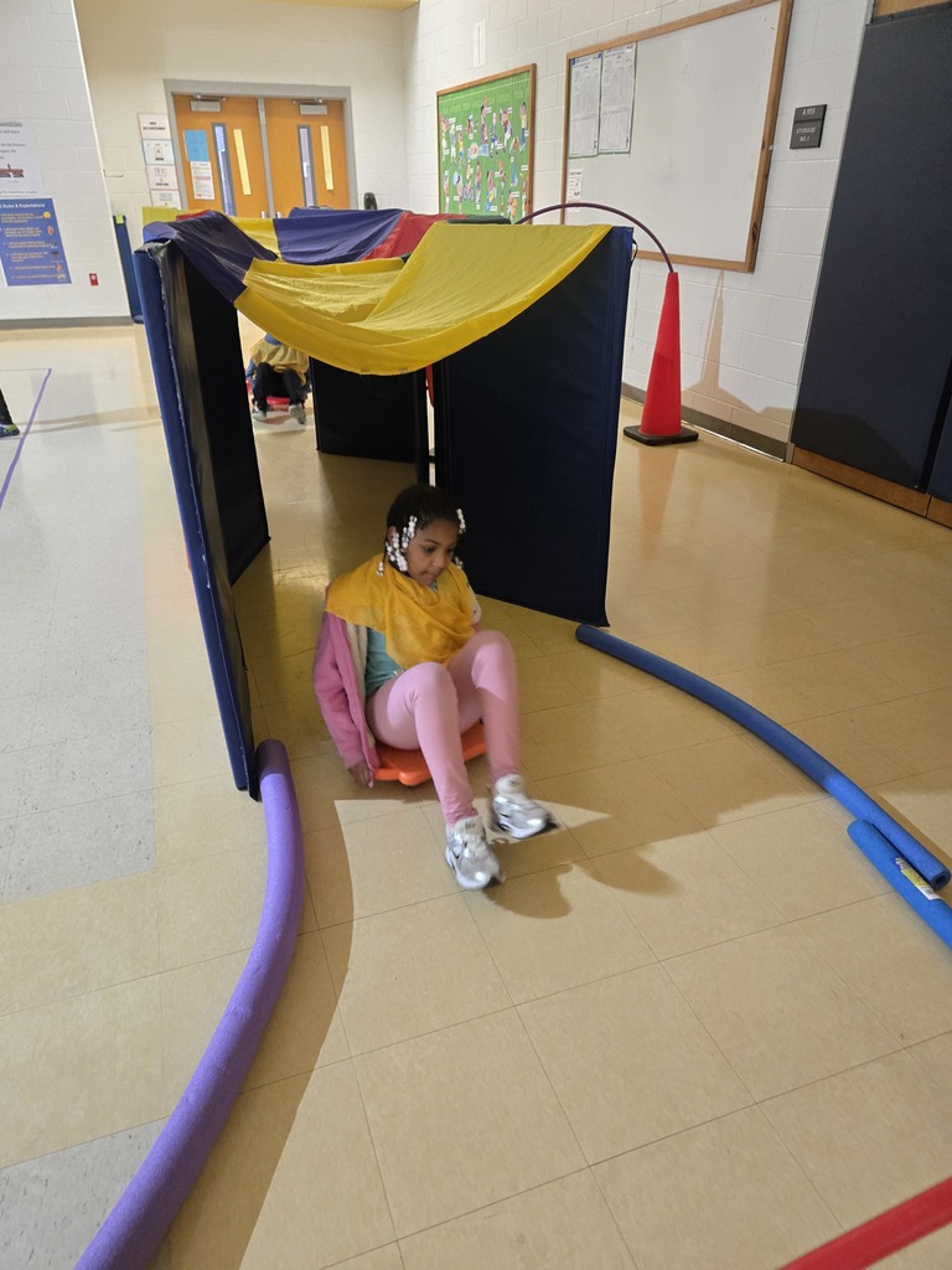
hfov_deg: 58.9
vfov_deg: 73.9
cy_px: 635
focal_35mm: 23
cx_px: 476
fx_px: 843
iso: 1000
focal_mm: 5.4
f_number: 1.8
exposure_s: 1/60
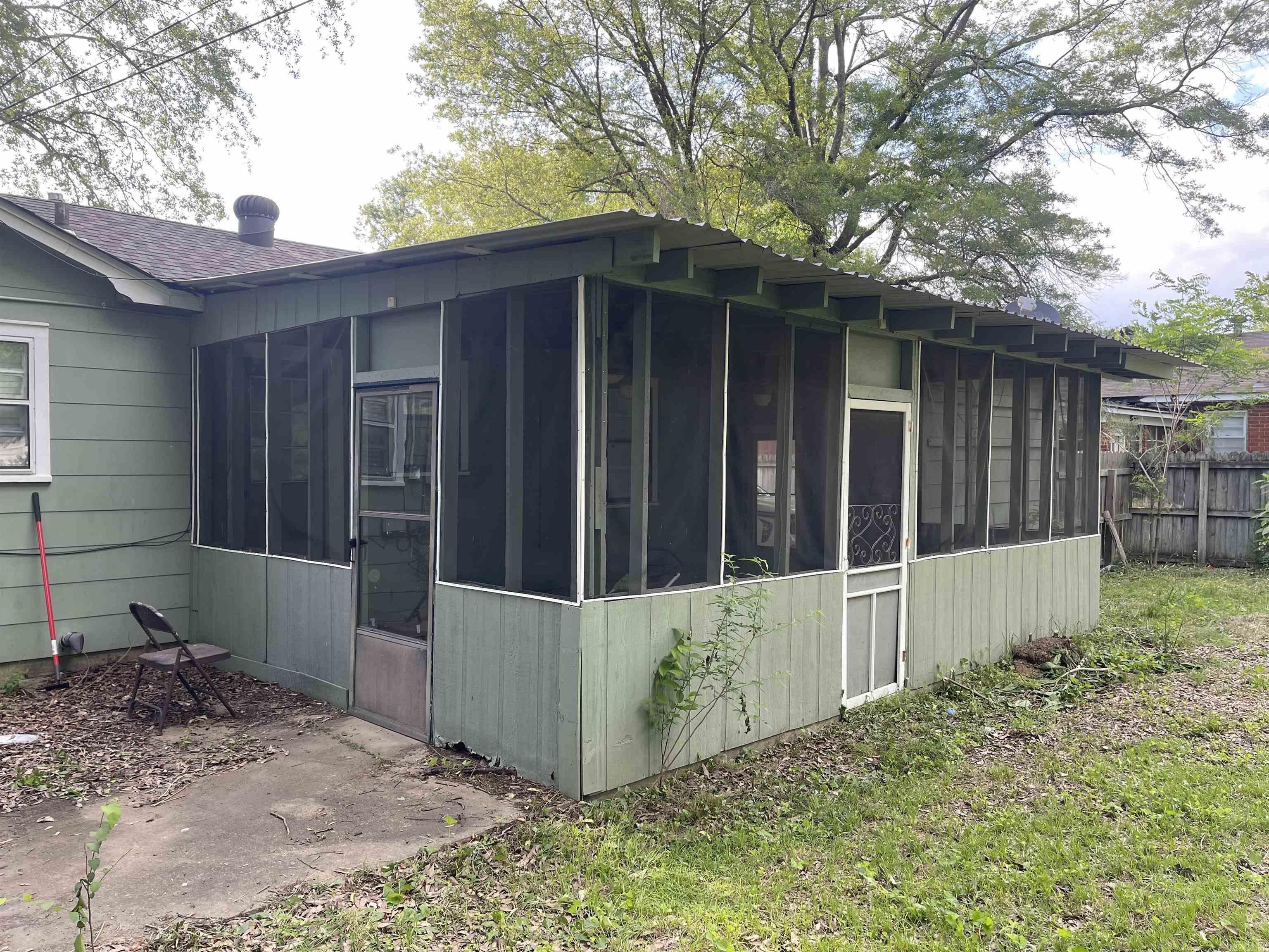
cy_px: 476
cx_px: 634
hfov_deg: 69.4
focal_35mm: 25
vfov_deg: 54.9
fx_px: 916
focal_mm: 5.1
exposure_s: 1/321
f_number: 1.6
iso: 32
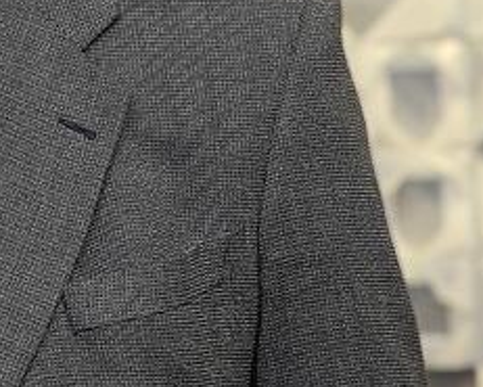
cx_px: -95
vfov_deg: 4.1
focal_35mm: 380
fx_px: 5434
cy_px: -247
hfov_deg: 5.1
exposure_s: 1/25
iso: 800
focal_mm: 100
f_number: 5.6
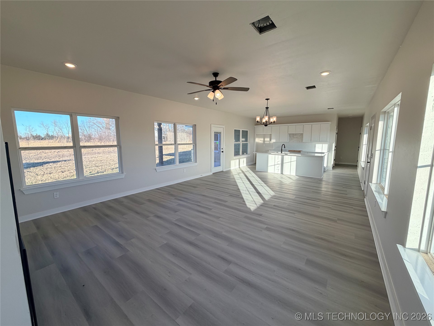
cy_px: 163
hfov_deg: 102.1
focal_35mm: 14
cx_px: 217
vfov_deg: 85.7
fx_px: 176
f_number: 2.2
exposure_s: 1/198
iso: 40
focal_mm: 2.22
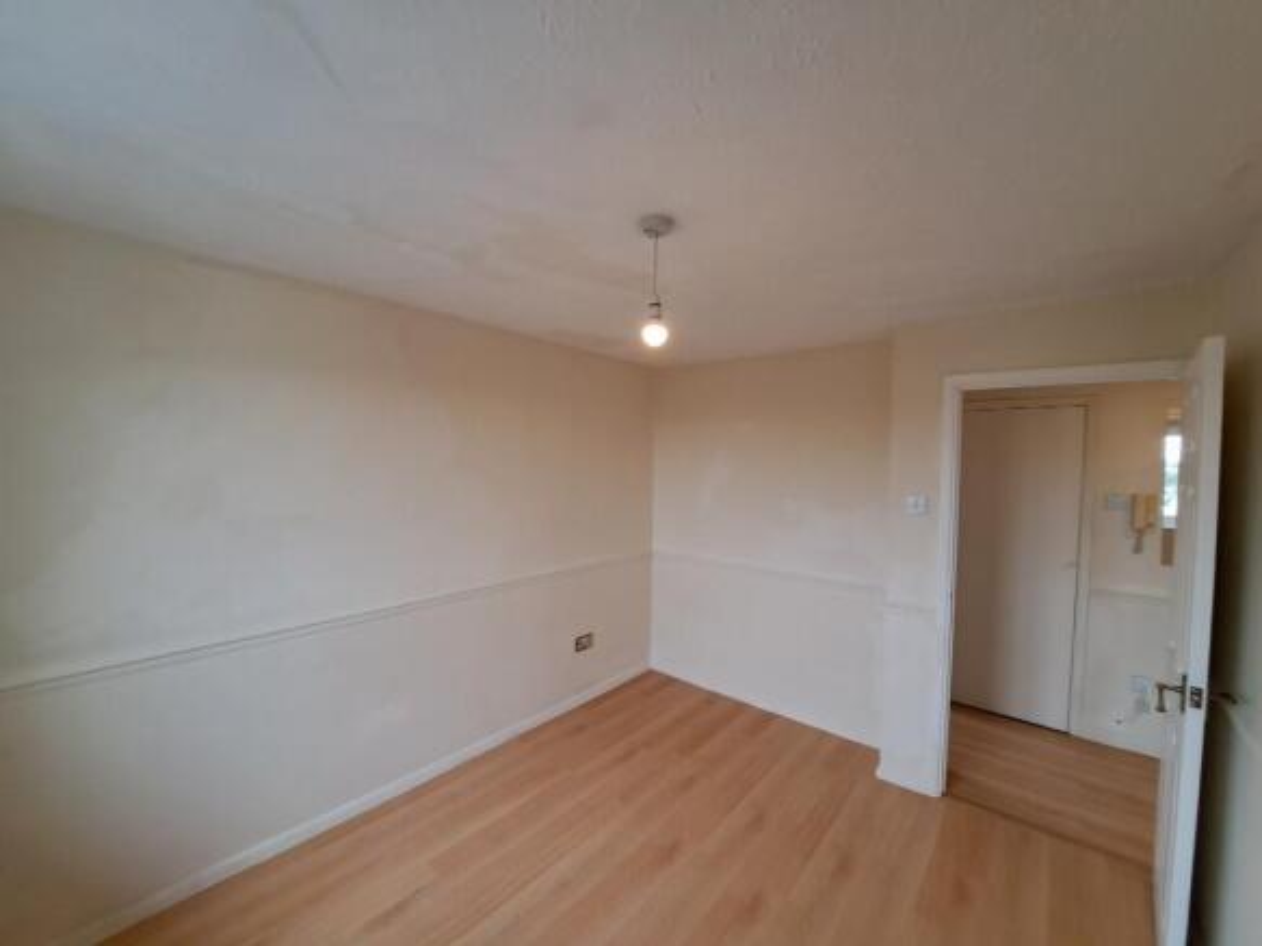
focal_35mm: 13
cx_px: 631
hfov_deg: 106.2
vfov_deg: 89.9
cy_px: 473
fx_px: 474
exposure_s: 1/50
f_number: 2.2
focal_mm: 1.74
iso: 80
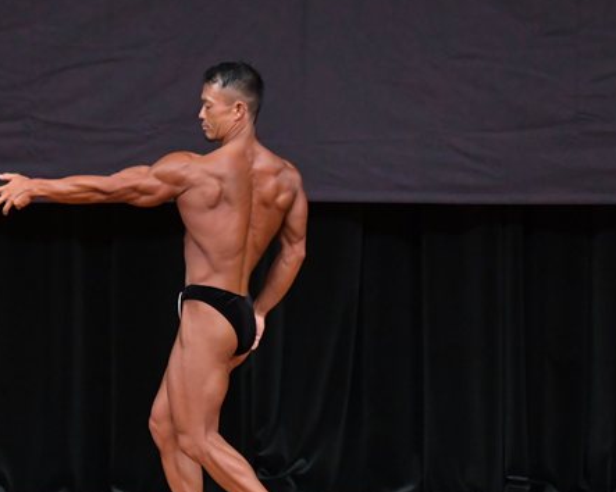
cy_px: 304
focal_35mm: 394
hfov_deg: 4.9
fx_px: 7180
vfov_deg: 3.9
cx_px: 219
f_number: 5.6
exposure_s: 1/400
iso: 4000
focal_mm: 160
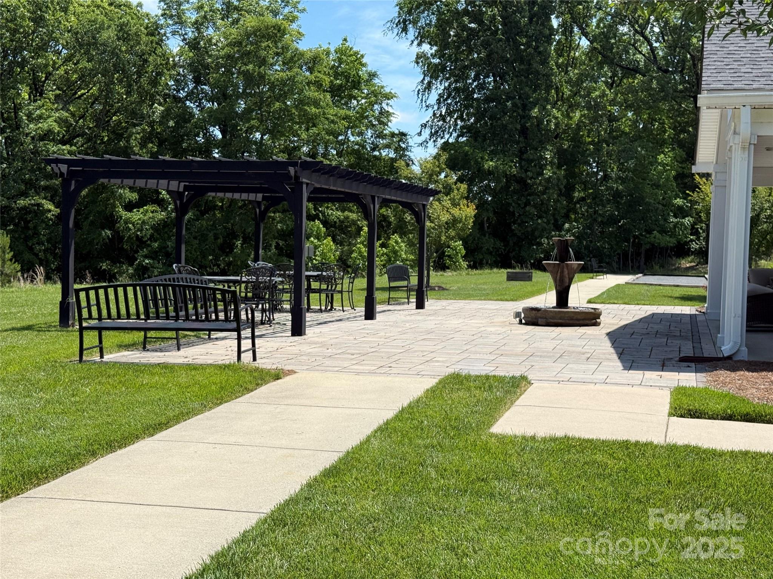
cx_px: 386
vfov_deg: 30.3
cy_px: 290
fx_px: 1072
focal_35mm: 48
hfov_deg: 39.7
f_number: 1.78
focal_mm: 6.76
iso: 80
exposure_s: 1/4098
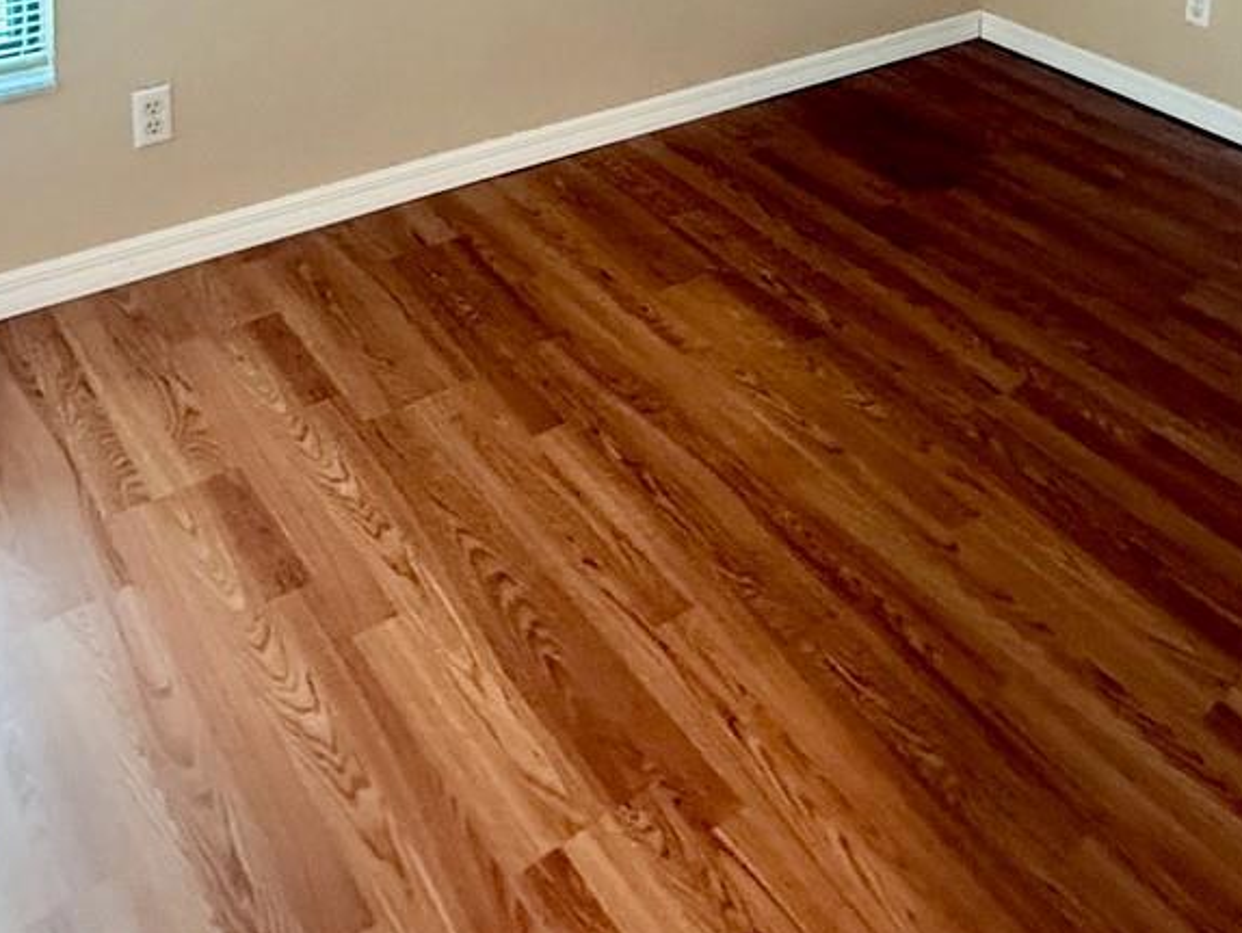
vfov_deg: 29.8
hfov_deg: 47.6
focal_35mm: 39
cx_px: 736
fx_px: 1400
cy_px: -268
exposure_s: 1/60
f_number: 2.2
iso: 640
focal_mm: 2.22
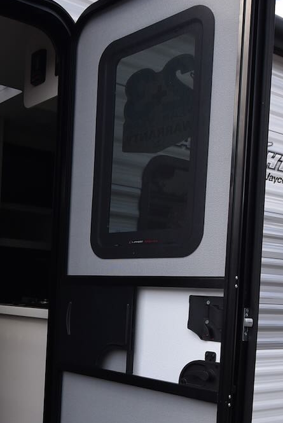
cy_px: 312
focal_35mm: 47
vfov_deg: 41.0
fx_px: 549
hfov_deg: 27.8
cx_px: 27
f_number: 8
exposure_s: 1/250
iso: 280
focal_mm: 11.5
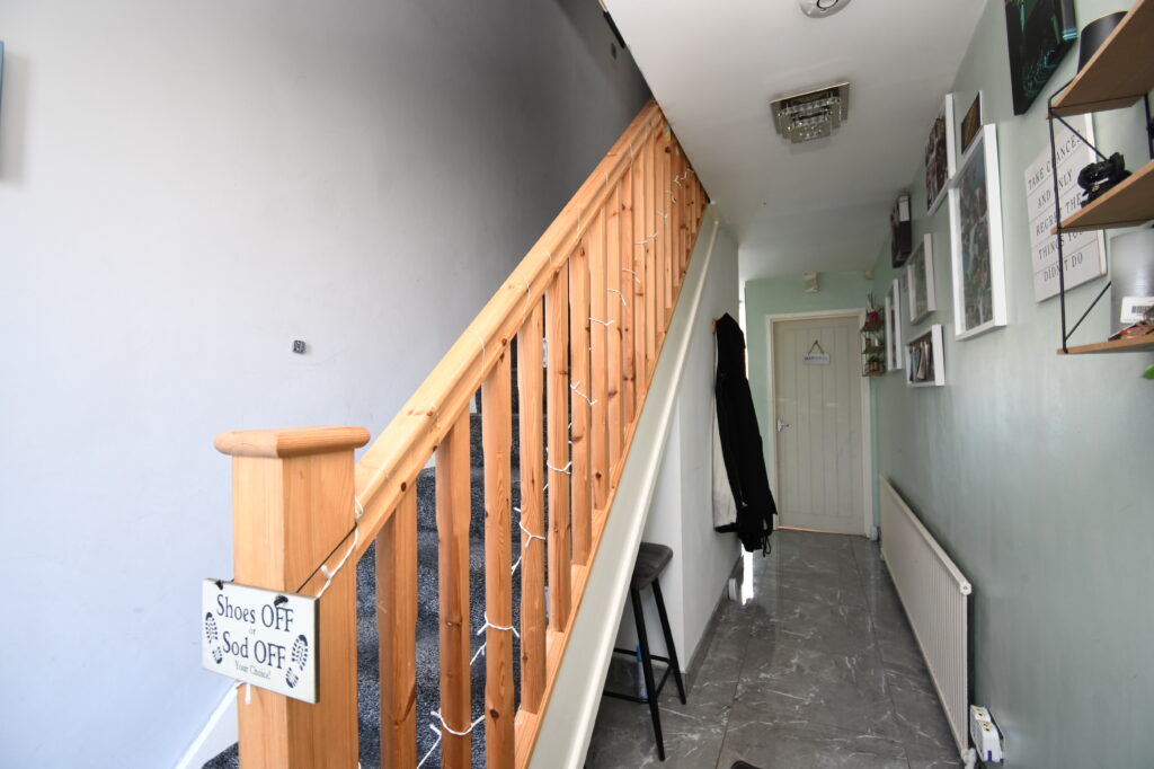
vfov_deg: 77.3
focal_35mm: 15
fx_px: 481
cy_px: 384
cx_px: 577
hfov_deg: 100.4
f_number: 4.5
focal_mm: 10
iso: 560
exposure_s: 1/6
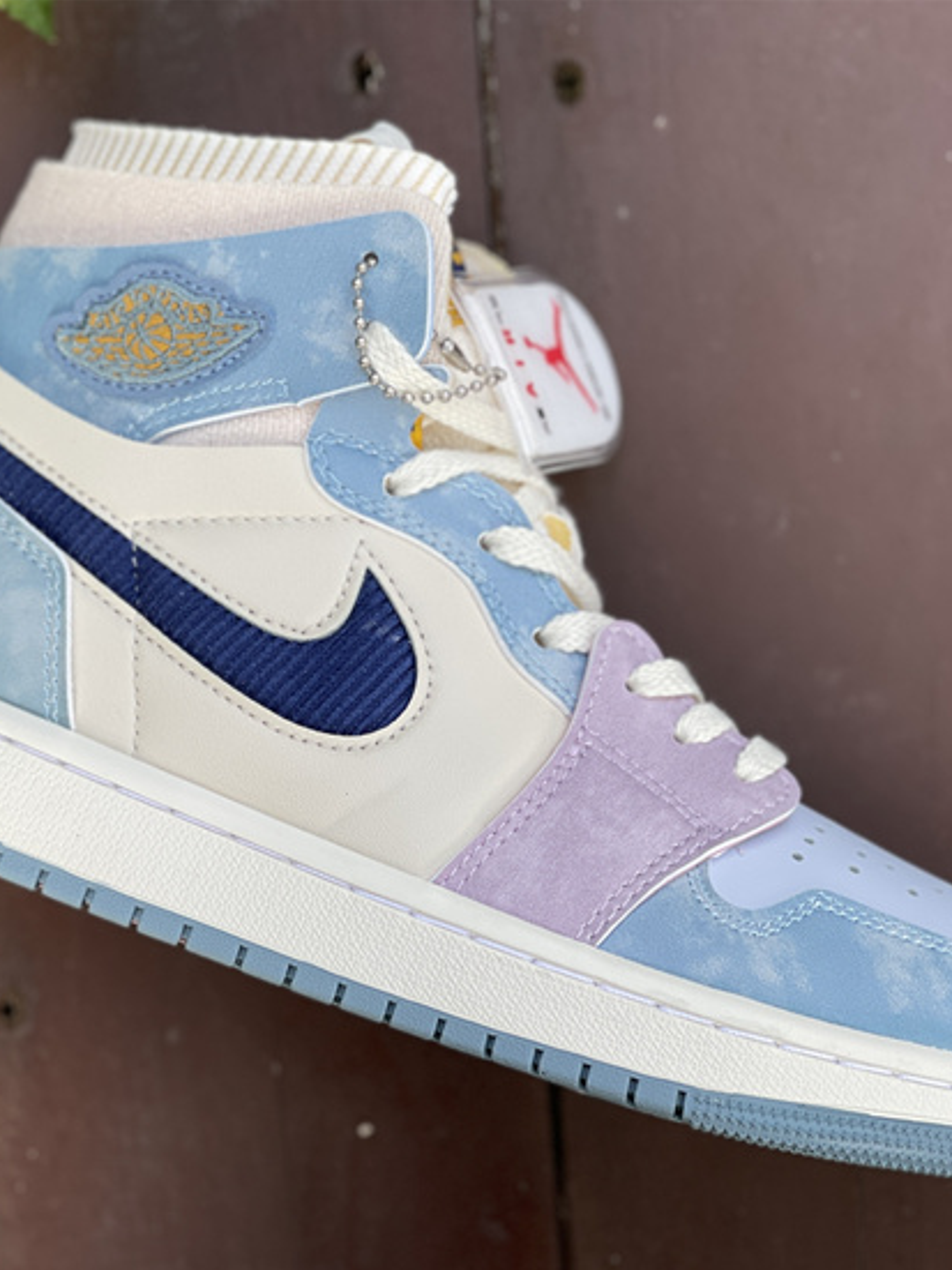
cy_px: 637
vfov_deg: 22.8
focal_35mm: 86
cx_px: 394
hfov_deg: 17.1
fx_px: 3155
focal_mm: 7.5
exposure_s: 1/156
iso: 25
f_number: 2.2
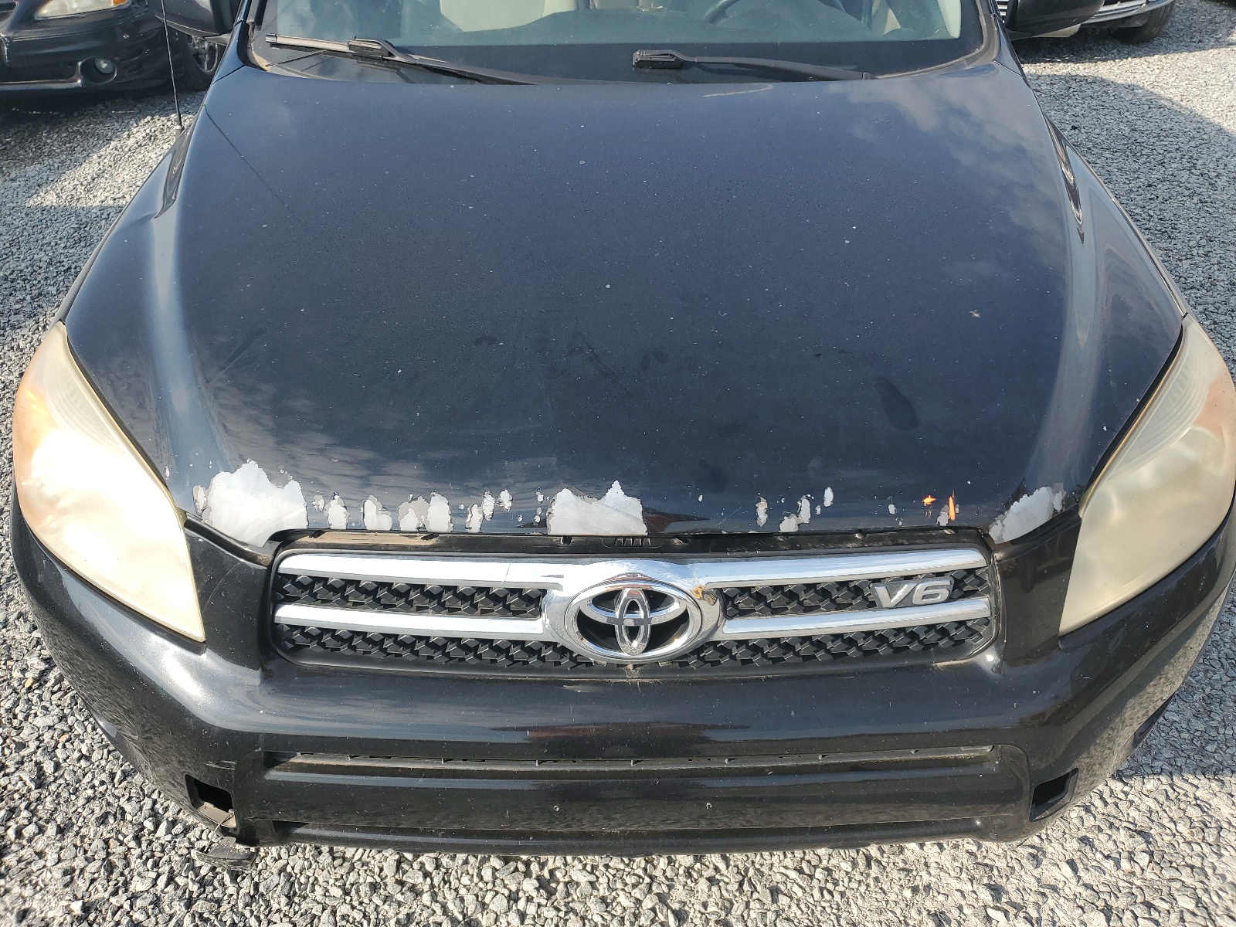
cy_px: 464
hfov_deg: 67.3
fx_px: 928
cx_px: 618
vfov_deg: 53.1
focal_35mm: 26
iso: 50
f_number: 1.5
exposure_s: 1/1429
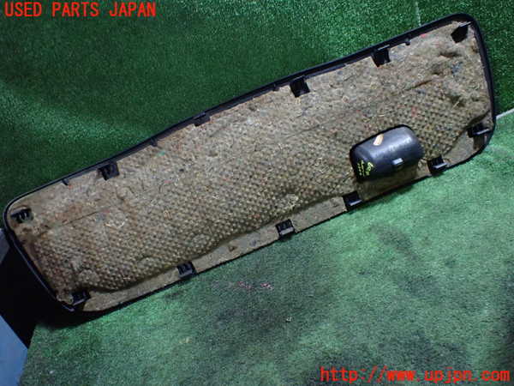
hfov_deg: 60.0
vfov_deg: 46.8
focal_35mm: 30
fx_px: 445
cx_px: 257
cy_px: 193
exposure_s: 1/60
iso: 800
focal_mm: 5.4
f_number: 2.3
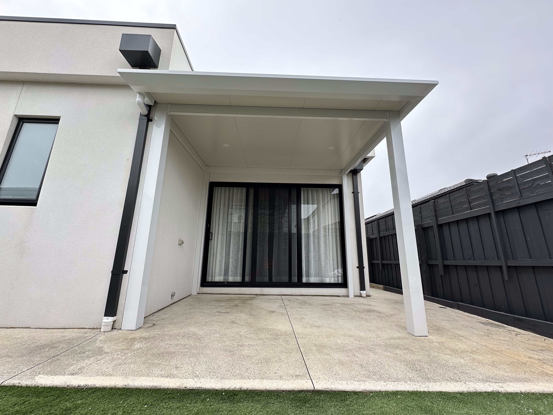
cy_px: 208
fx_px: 224
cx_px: 276
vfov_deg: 85.7
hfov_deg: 102.1
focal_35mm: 14
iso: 40
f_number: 2.2
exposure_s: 1/682
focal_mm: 2.22
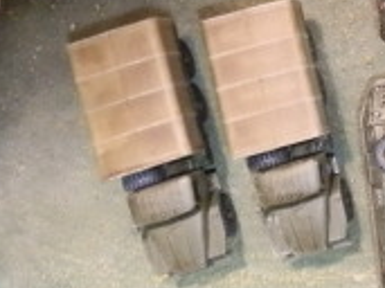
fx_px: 978
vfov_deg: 15.9
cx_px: 531
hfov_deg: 20.0
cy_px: -86
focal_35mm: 88
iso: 400
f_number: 3.1
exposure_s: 1/30
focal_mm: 5
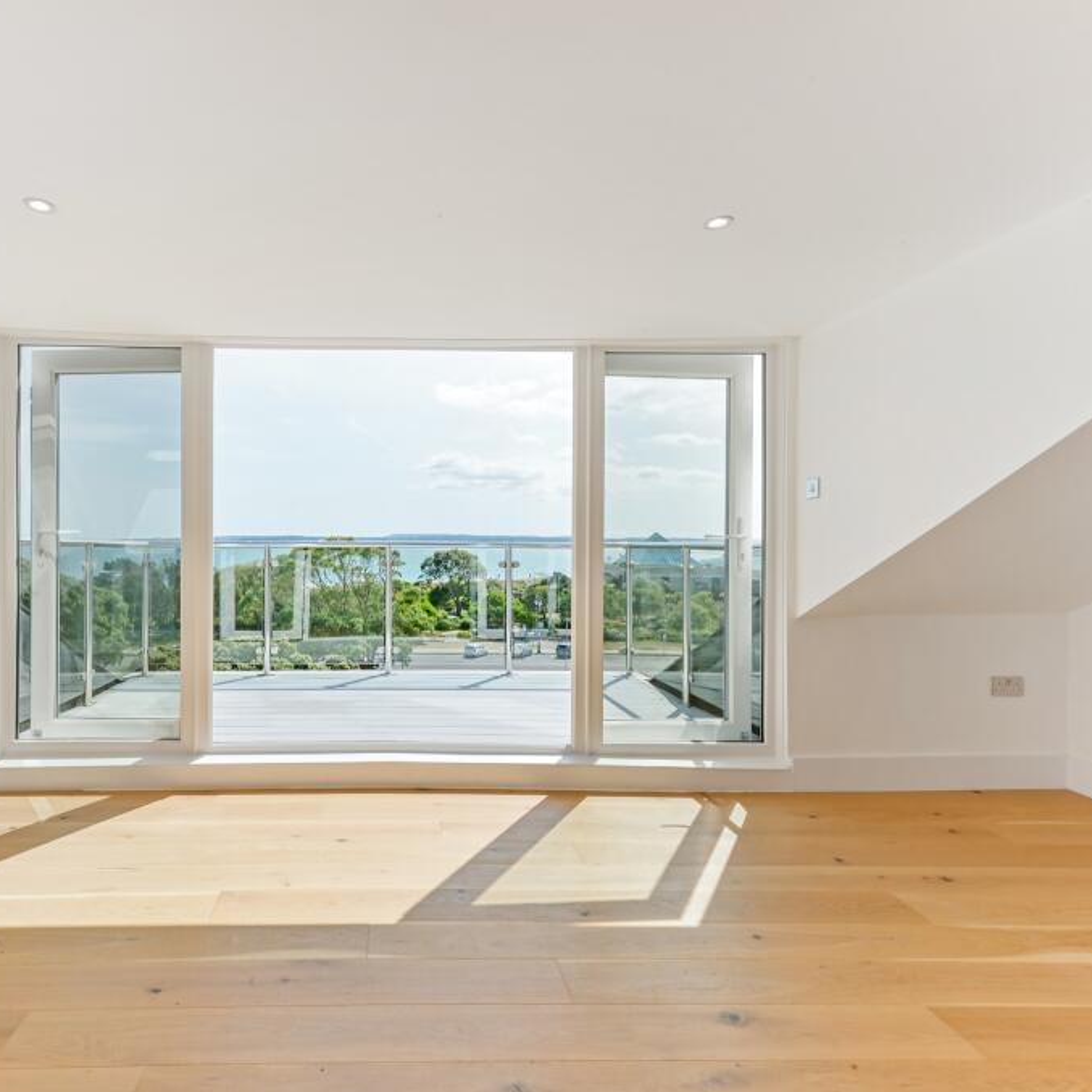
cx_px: 394
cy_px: 548
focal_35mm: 18
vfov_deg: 80.7
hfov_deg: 78.9
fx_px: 642
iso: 100
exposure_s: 1/15
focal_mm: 14
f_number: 22
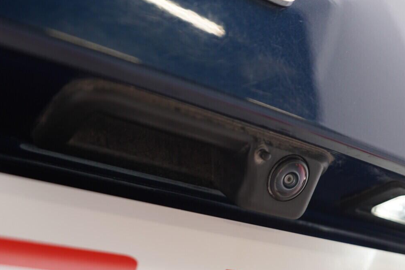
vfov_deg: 25.8
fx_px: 585
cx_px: 230
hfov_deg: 38.1
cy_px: 193
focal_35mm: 52
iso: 125
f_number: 3.5
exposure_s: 1/40
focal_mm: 24
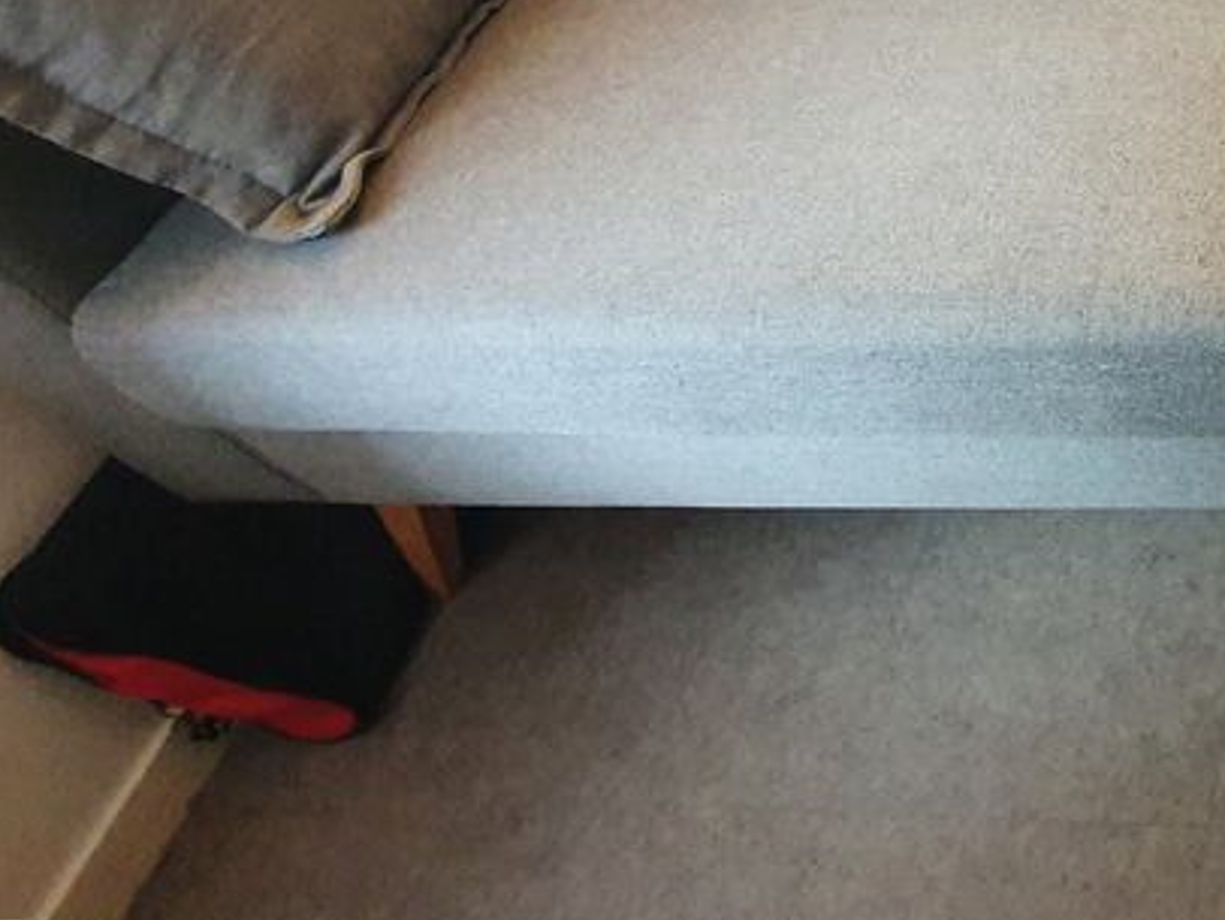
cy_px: 335
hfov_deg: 41.3
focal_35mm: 32
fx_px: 1133
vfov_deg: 43.8
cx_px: 1433
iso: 640
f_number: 2.2
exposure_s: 1/20
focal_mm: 1.8
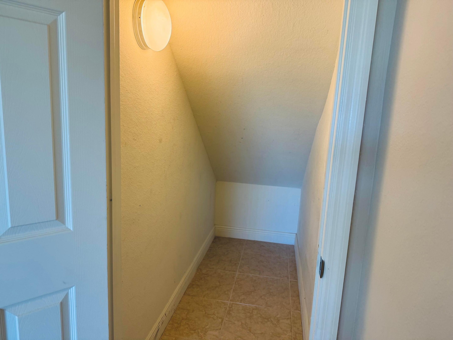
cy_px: 170
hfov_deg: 71.6
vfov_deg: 56.8
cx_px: 226
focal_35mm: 24
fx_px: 314
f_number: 1.78
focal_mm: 6.76
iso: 125
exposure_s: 1/60
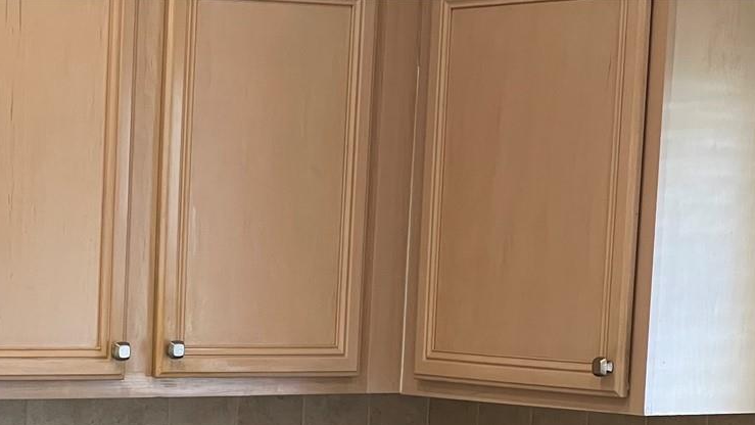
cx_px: -11
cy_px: 611
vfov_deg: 7.9
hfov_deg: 14.0
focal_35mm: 151
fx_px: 3024
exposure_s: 1/60
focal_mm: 7.5
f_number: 2.2
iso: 200
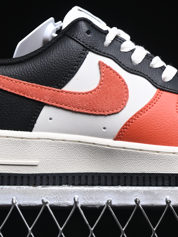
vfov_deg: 11.7
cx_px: 109
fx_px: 1159
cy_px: 70
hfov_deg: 8.8
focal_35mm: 169
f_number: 6.3
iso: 160
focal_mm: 50
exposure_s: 1/60
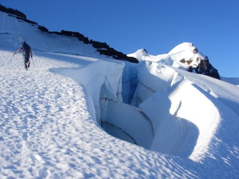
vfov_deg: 37.7
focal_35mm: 38
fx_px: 262
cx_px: 120
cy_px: 90
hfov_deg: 49.0
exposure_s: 1/703
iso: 64
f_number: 4.8
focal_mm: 7.8
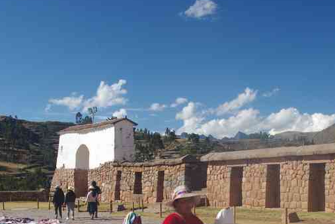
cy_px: 190
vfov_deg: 19.7
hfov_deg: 29.6
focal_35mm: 68
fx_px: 633
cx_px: 188
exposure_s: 1/100
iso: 200
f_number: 11
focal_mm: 23
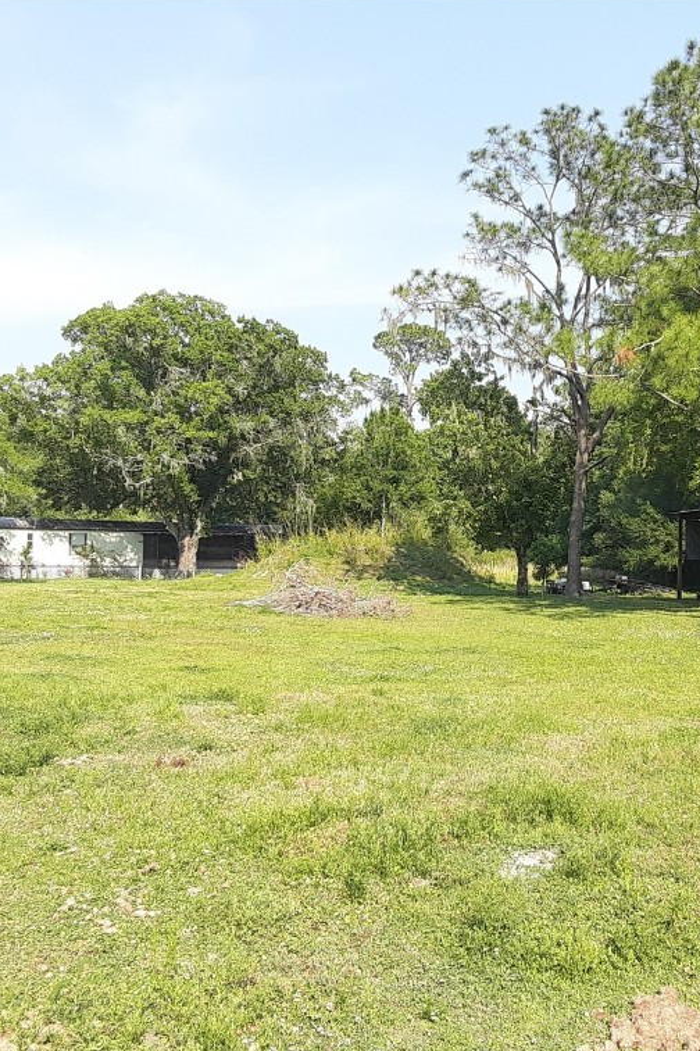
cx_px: 532
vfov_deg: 50.7
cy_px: 529
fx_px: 1109
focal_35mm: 38
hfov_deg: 34.2
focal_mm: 2.91
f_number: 1.9
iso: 40
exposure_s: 1/712
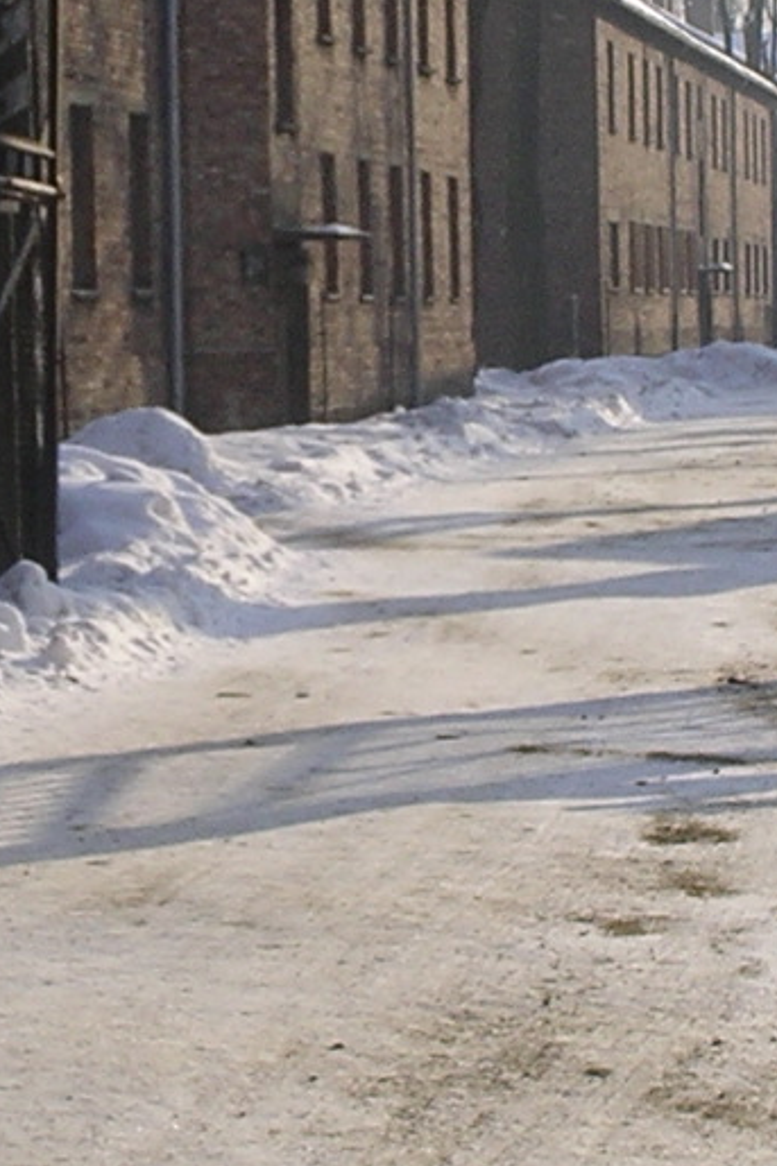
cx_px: 193
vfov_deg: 13.4
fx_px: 4956
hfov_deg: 9.0
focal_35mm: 153
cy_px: 263
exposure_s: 1/378
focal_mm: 7.8
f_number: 6
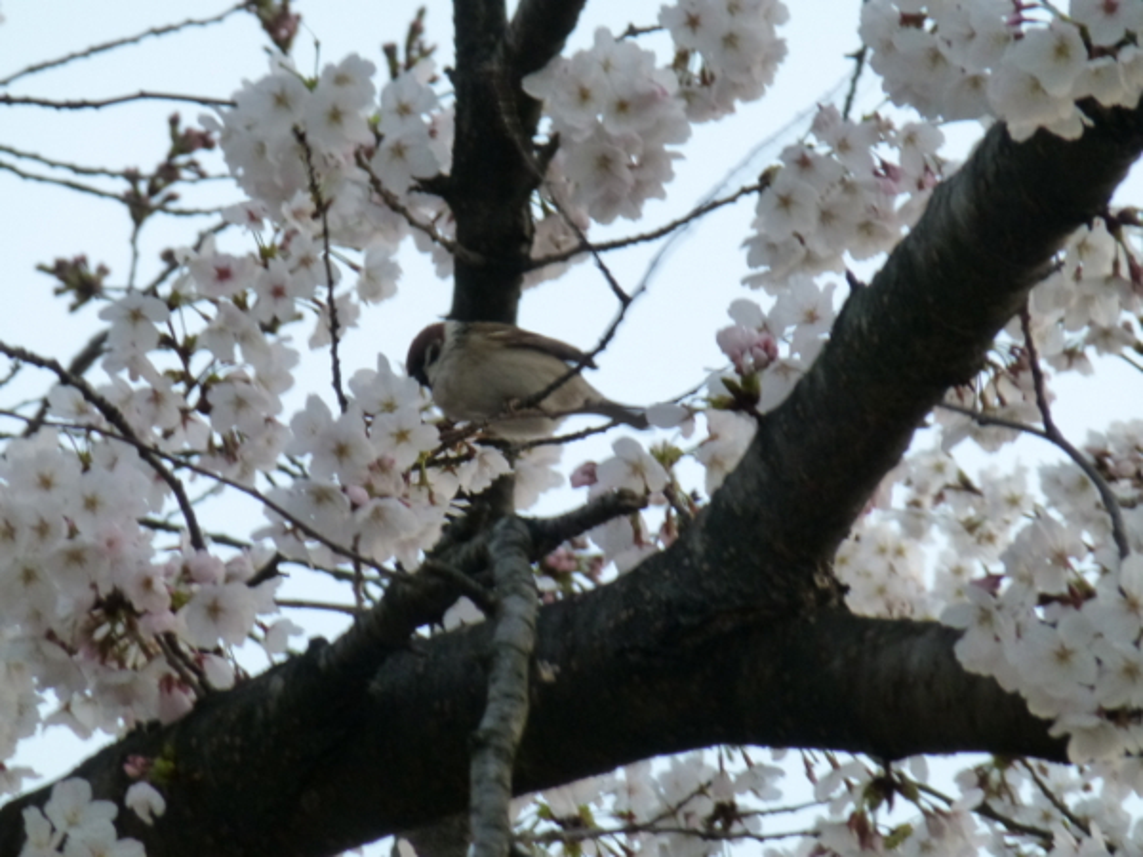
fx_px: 16939
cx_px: 572
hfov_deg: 3.9
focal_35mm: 513
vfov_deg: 2.9
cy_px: 428
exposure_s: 1/13
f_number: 6.4
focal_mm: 86
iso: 400
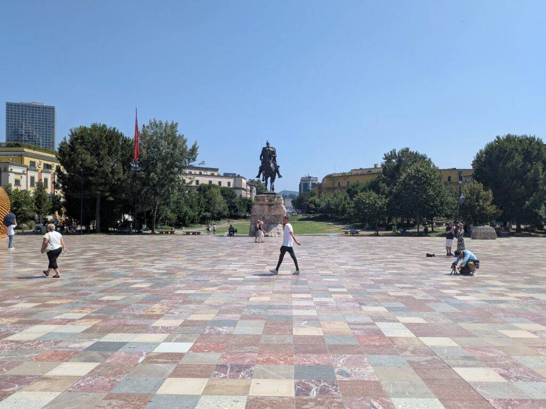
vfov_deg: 56.8
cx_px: 273
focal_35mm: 24
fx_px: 379
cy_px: 204
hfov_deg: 71.6
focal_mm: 4.53
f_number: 1.7
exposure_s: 1/1802
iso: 35
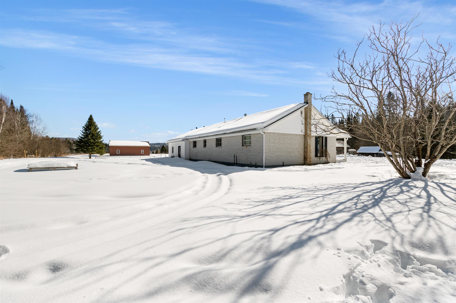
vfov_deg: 77.3
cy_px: 152
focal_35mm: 15
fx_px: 190
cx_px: 228
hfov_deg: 100.4
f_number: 8
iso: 100
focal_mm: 10
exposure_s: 1/1000
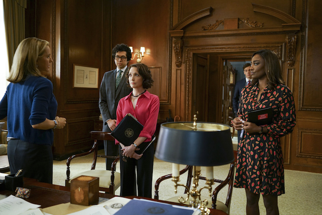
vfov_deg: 37.9
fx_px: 313
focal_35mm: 35
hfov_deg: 54.4
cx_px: 161
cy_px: 108
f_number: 2.8
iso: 1000
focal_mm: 35
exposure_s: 1/50
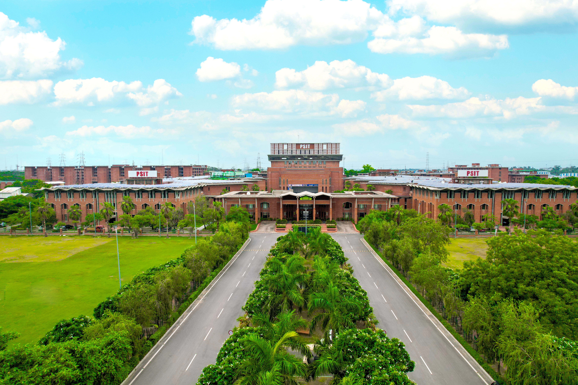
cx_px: 289
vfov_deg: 57.2
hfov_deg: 78.6
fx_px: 353
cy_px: 192
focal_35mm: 22
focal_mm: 8.38
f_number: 2.8
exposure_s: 1/1000
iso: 130
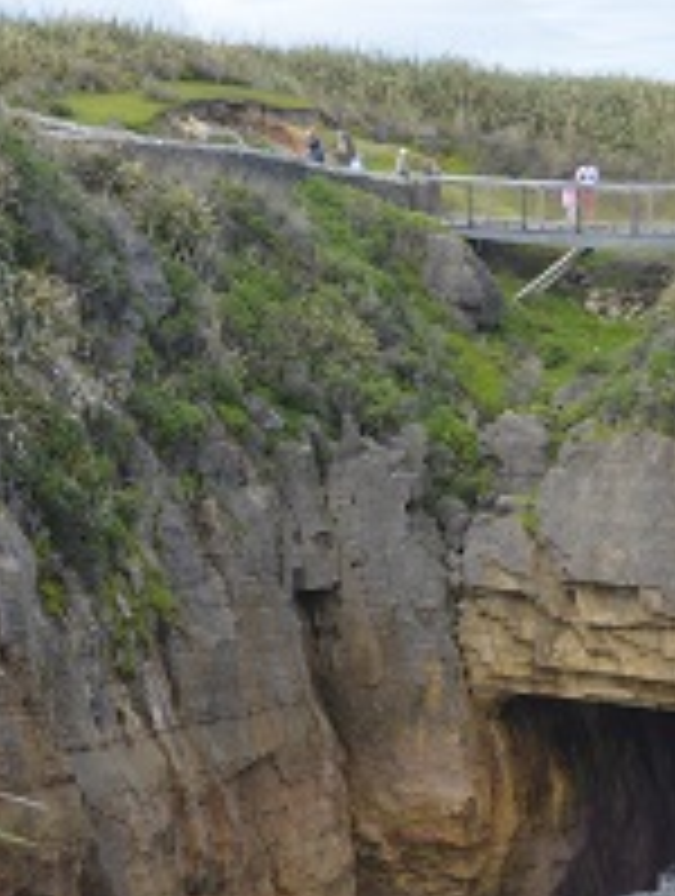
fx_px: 2436
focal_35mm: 94
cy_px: 705
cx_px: 585
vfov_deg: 20.6
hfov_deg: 15.6
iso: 400
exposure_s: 1/1250
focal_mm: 26
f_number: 5
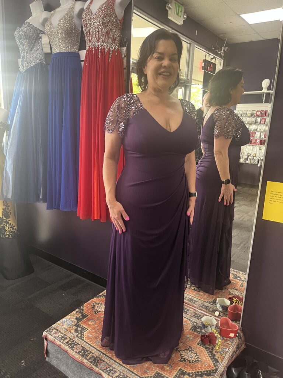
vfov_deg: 67.3
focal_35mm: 26
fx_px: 283
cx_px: 142
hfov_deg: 53.1
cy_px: 189
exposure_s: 1/60
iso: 100
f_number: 1.6
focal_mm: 5.1
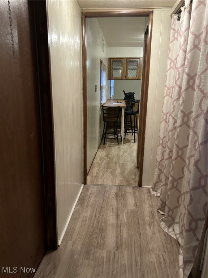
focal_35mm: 26
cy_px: 139
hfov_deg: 53.1
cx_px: 104
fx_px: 208
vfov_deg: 67.3
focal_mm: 5.7
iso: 500
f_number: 1.5
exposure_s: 1/40
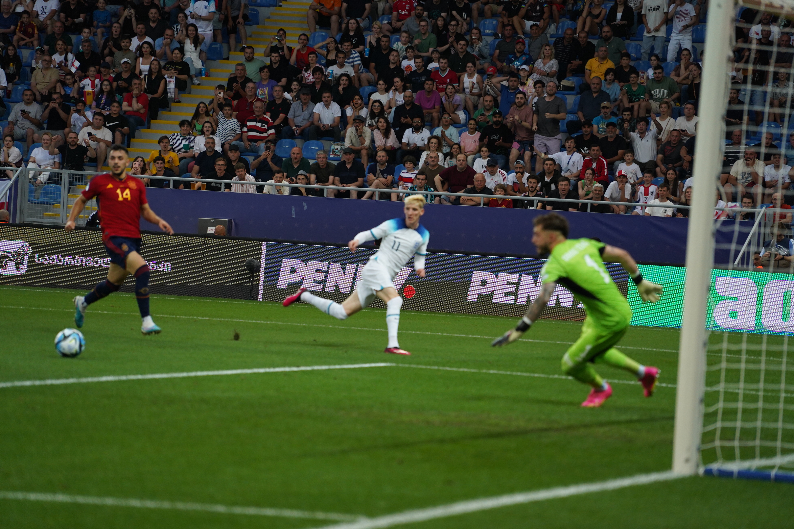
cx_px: 397
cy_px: 264
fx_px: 4411
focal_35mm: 200
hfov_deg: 10.3
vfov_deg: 6.9
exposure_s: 1/1000
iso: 2000
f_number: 4
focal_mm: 200
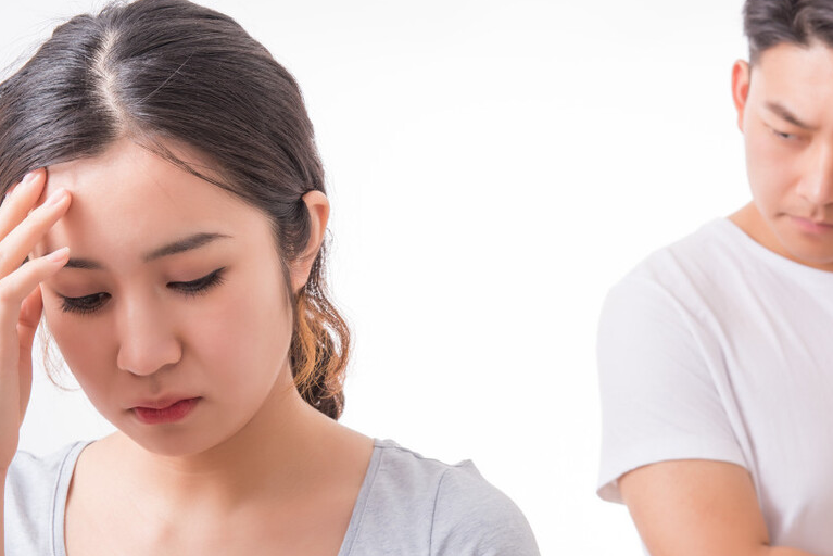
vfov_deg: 14.1
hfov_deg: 21.0
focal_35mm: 97
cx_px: 444
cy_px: 306
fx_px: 2245
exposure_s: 1/125
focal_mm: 62
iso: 160
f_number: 10
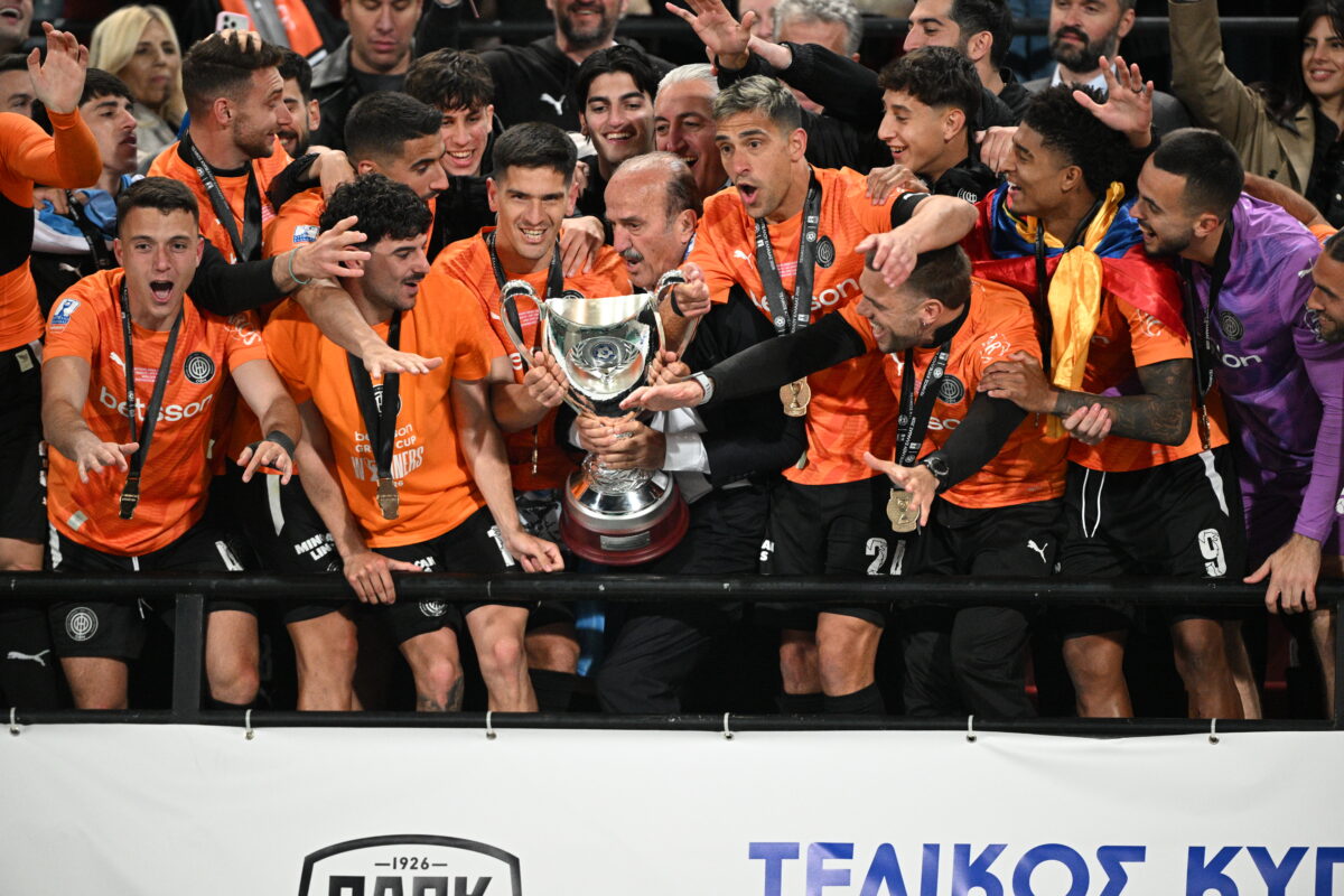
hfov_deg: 5.2
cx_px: 672
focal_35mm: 400
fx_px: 14932
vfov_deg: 3.4
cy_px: 448
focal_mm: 400
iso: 3200
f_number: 3.2
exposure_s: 1/400
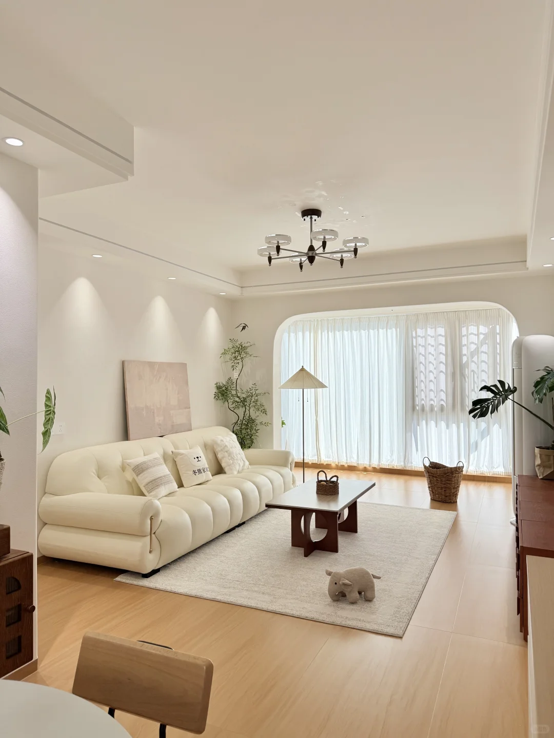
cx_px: 277
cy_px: 369
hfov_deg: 56.8
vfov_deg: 71.6
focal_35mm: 24
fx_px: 512
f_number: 1.78
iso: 100
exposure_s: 1/722
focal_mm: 6.76
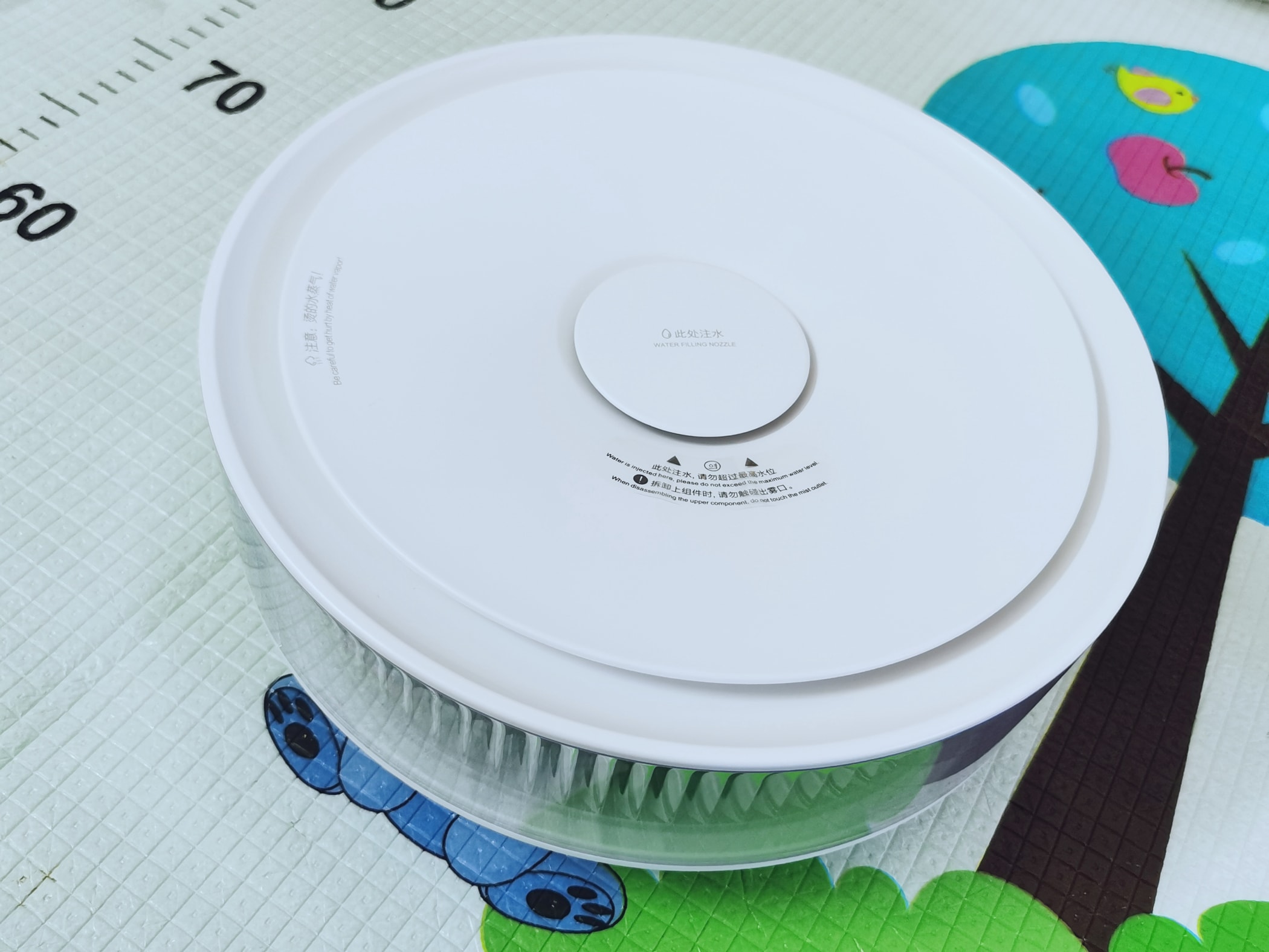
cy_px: 476
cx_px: 634
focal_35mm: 34
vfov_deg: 41.8
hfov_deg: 54.0
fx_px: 1246
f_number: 1.6
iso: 200
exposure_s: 1/50
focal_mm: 5.56
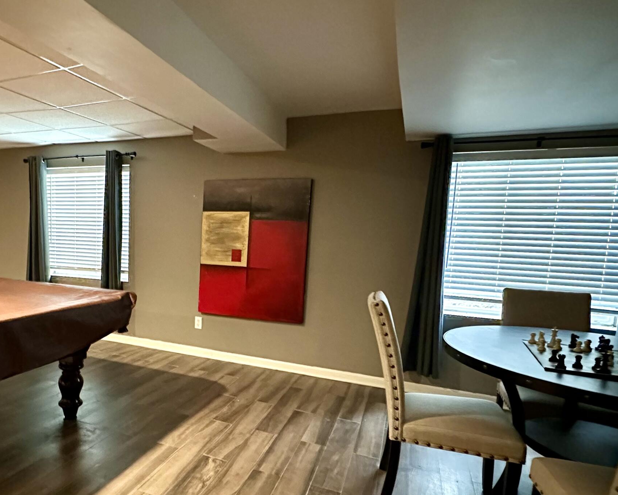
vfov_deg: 58.5
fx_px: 439
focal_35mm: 24
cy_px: 286
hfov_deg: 68.0
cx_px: 199
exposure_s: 1/40
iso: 1600
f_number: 2.2
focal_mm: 2.22
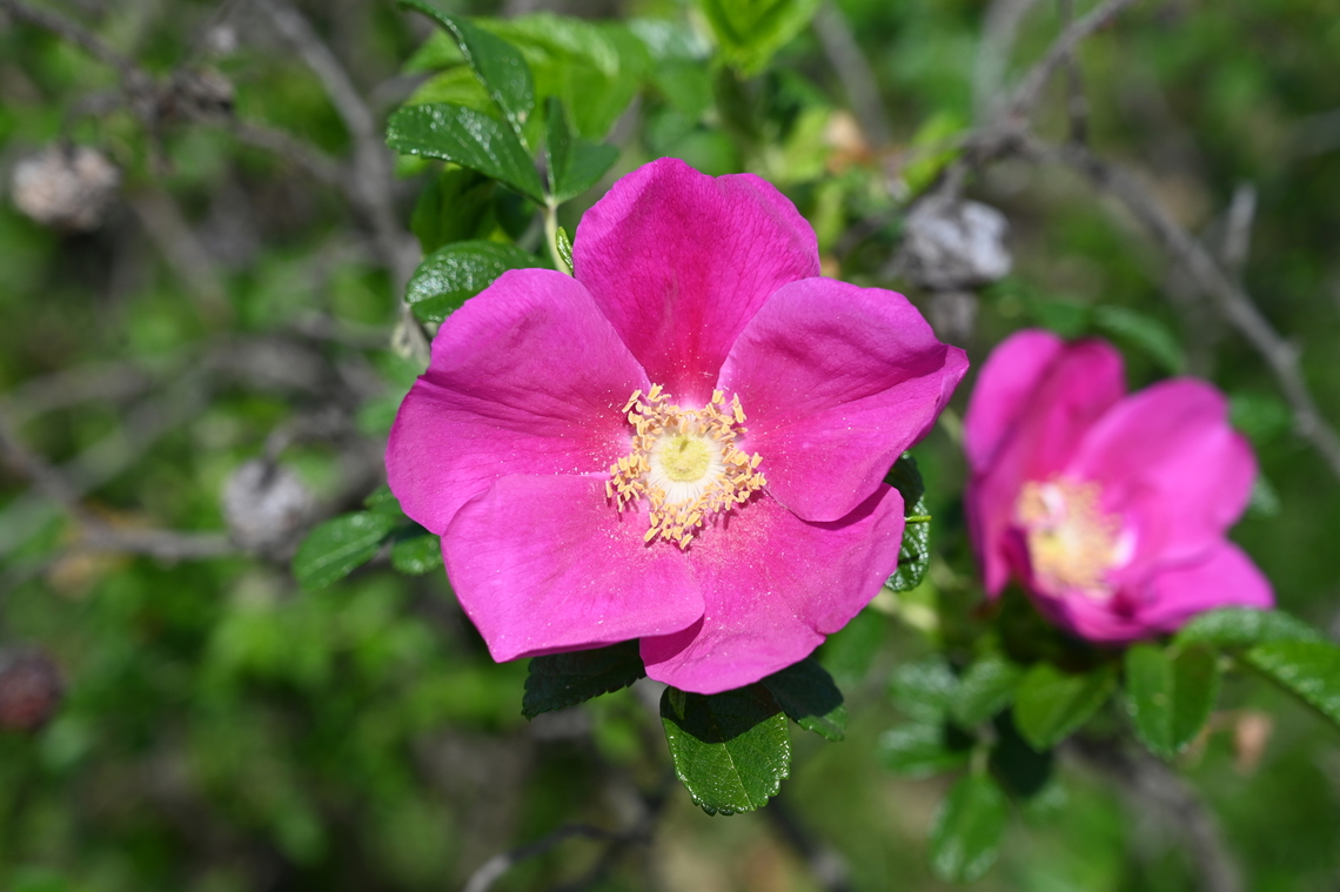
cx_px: 670
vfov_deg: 19.4
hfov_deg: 28.9
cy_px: 446
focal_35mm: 70
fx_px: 2604
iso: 100
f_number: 7.1
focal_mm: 70
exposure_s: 1/400
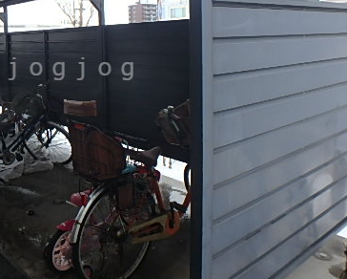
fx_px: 370
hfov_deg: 47.7
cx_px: 73
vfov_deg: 40.0
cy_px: 69
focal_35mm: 36
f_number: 3.5
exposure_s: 1/125
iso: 125
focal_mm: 3.7
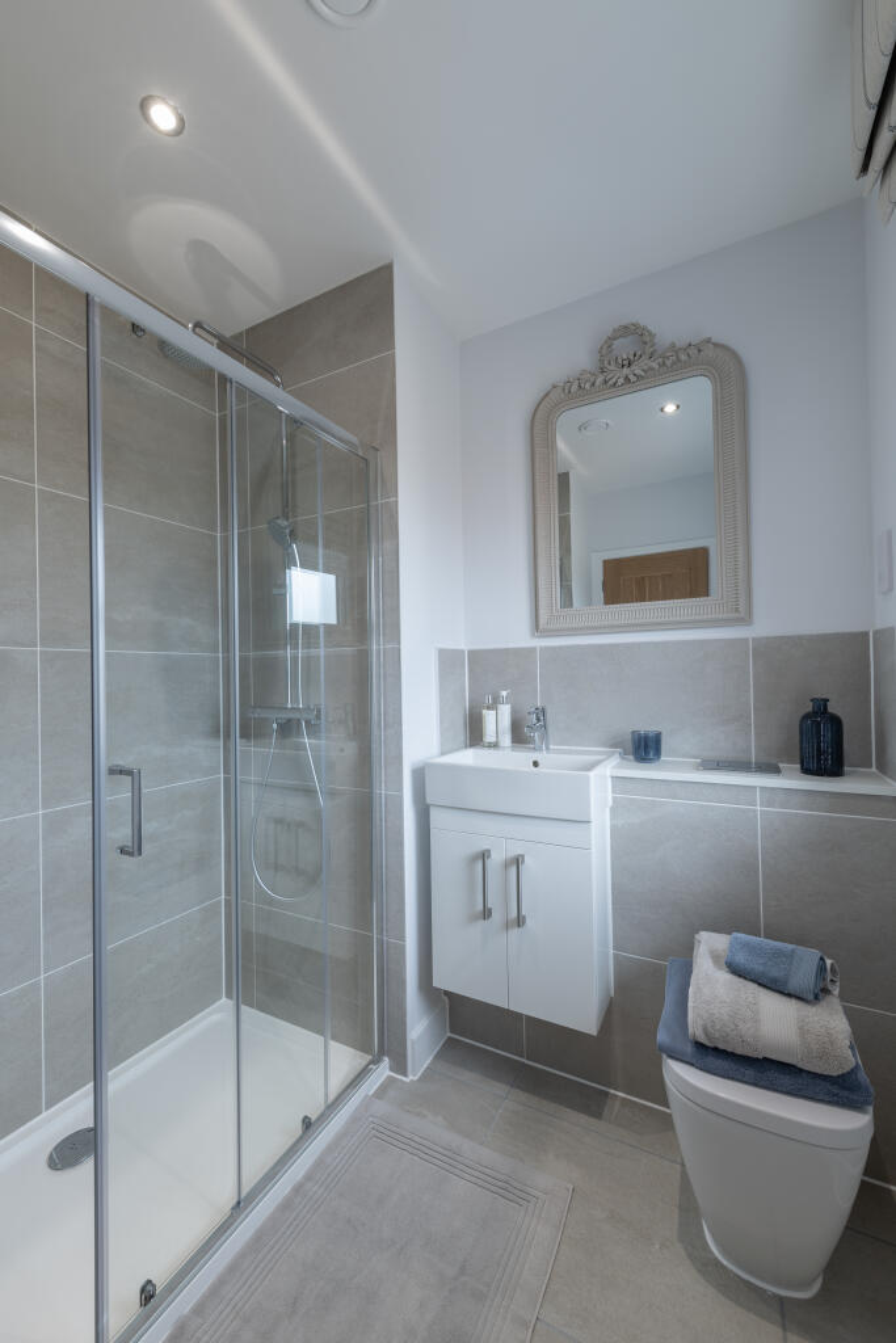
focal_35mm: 14
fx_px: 522
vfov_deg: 104.2
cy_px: 672
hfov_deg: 81.2
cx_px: 448
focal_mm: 14
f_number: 11
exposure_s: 1/5
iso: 100
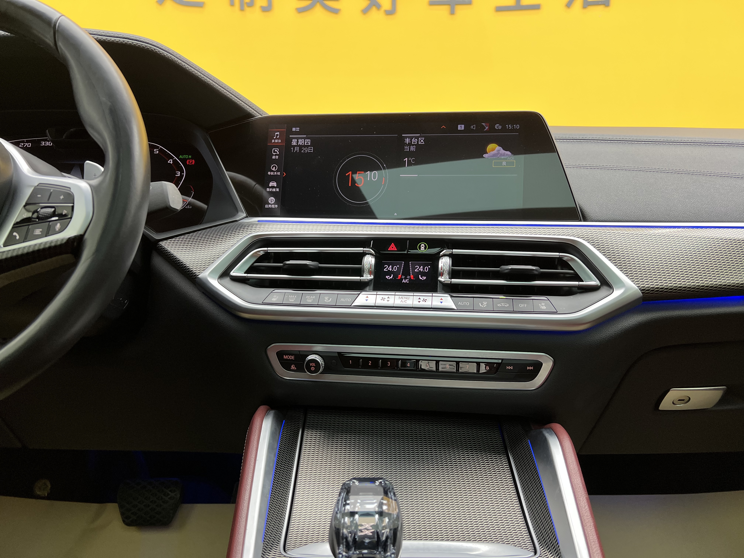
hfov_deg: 67.3
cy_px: 279
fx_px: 559
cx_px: 372
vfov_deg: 53.1
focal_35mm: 26
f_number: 1.5
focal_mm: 5.7
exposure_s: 1/100
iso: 125
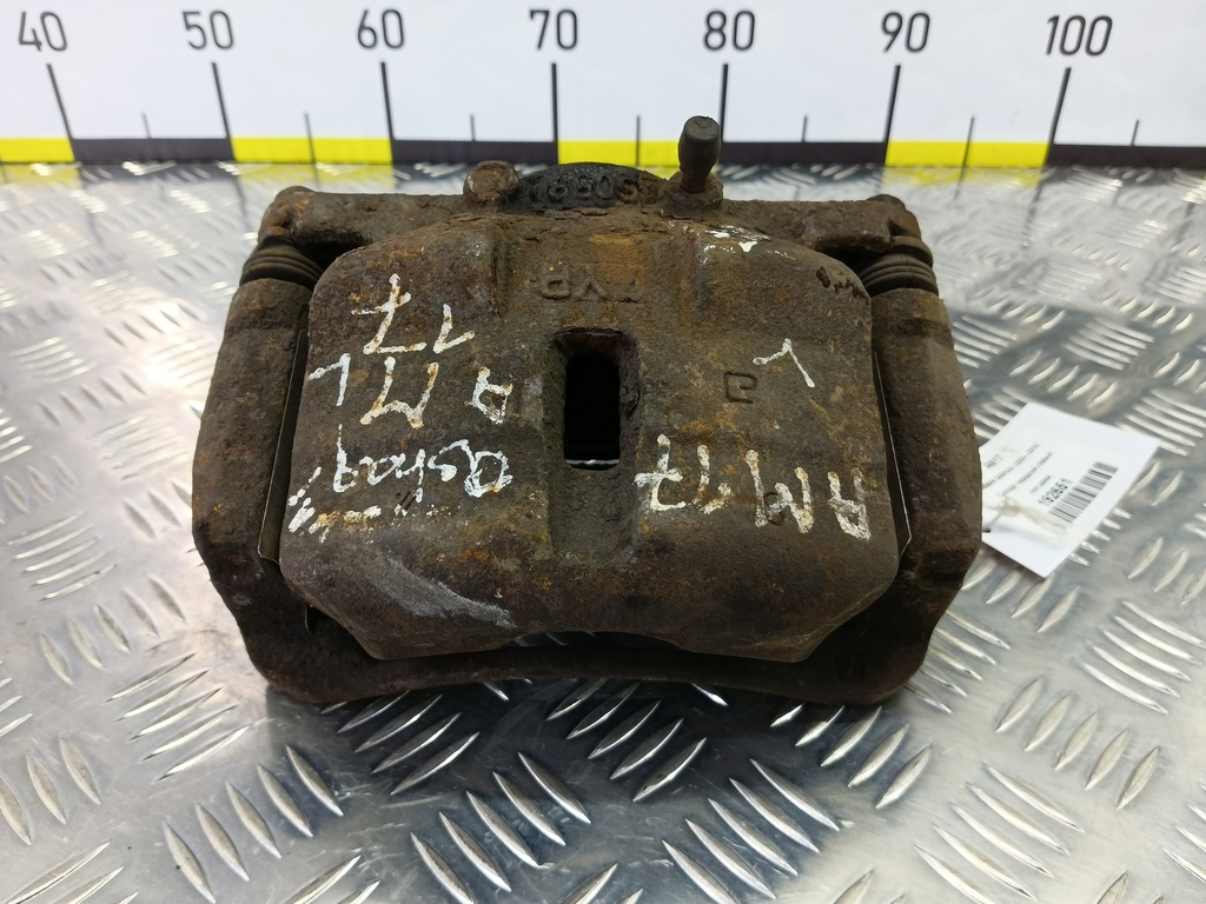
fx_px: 801
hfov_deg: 73.9
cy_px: 452
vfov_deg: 58.9
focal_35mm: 23
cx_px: 603
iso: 161
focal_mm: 4.11
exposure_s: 1/50
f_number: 1.6
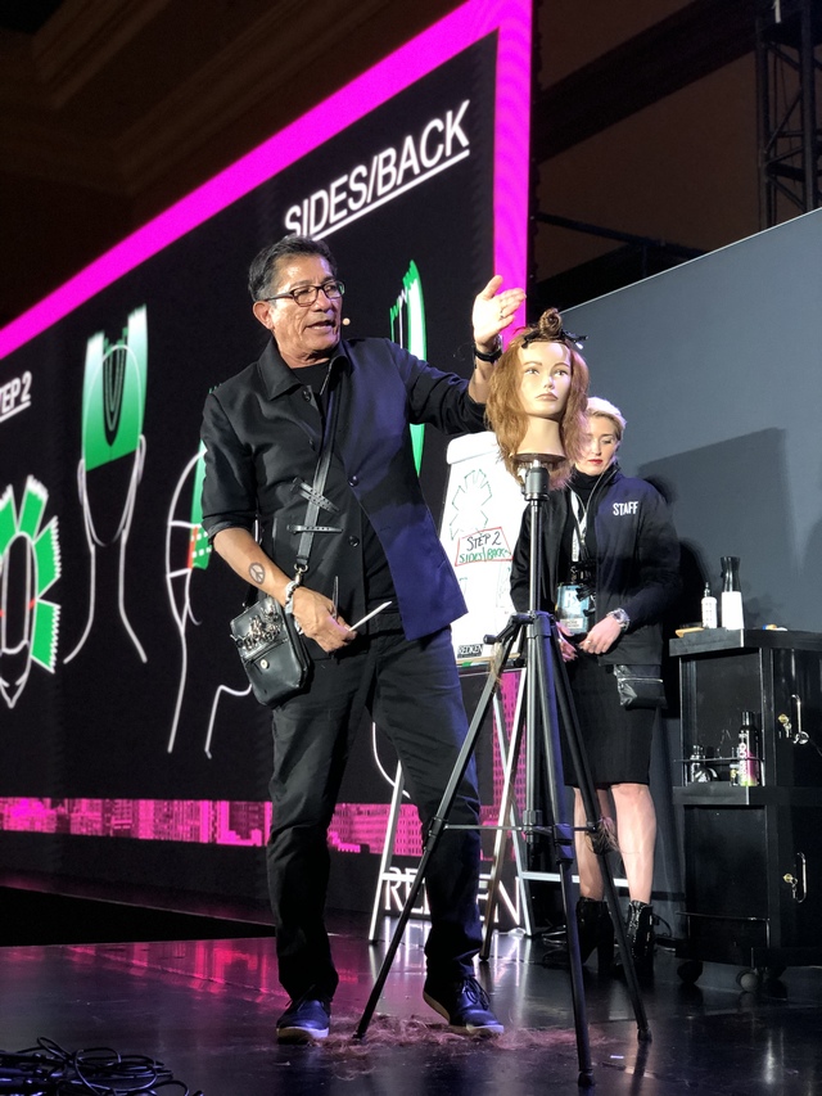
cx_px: 411
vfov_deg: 36.8
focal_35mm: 52
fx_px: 1646
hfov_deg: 28.0
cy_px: 548
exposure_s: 1/30
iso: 64
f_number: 2.4
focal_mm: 6
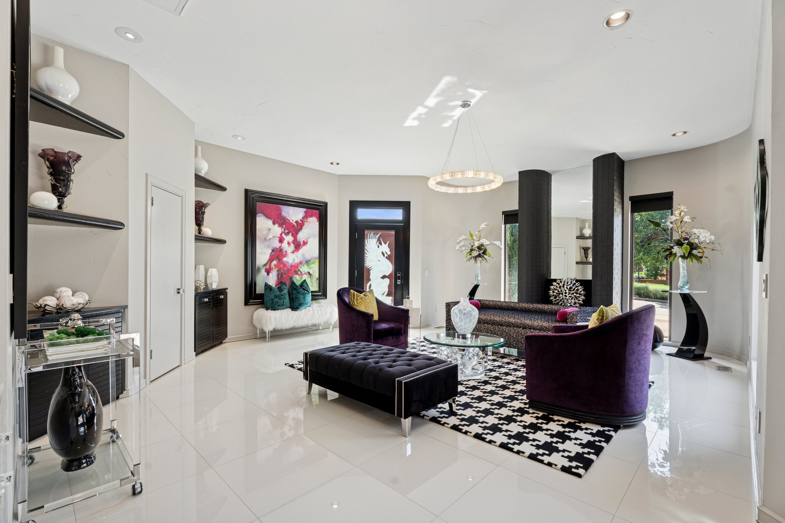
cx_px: 392
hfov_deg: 96.7
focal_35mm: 16
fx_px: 349
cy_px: 262
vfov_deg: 73.7
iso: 200
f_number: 8
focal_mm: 16
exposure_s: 1/125
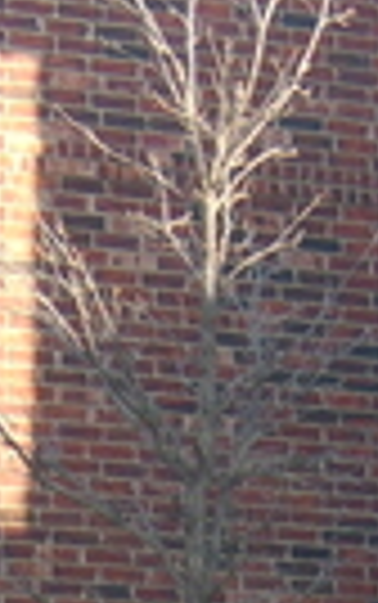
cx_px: -140
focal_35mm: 274
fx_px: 4507
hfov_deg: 4.8
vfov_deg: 7.6
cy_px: 698
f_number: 3.5
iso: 71
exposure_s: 1/125
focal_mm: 14.04
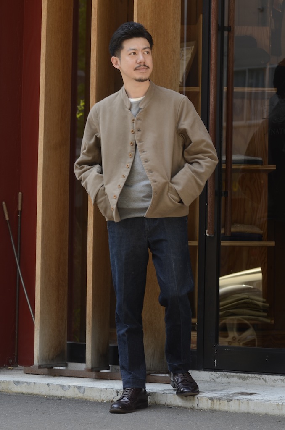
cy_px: 215
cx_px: 142
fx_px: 1521
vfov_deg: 16.1
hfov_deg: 10.7
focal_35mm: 128
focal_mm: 85
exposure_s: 1/100
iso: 200
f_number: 2.8
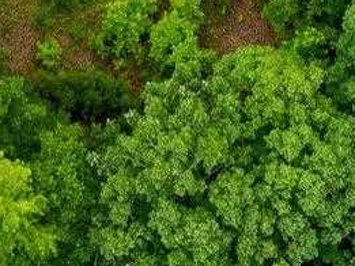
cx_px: 204
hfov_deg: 10.5
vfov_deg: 7.3
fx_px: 1929
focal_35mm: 188
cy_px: -431
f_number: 4.5
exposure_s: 1/20
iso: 100
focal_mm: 12.29
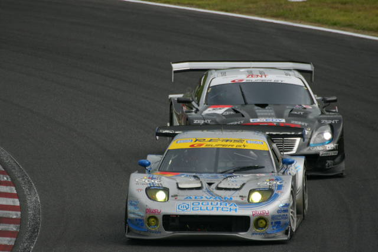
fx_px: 7871
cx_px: 189
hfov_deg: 2.8
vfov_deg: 1.8
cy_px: 126
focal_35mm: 750
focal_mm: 500
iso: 200
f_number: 6.3
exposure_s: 1/1000
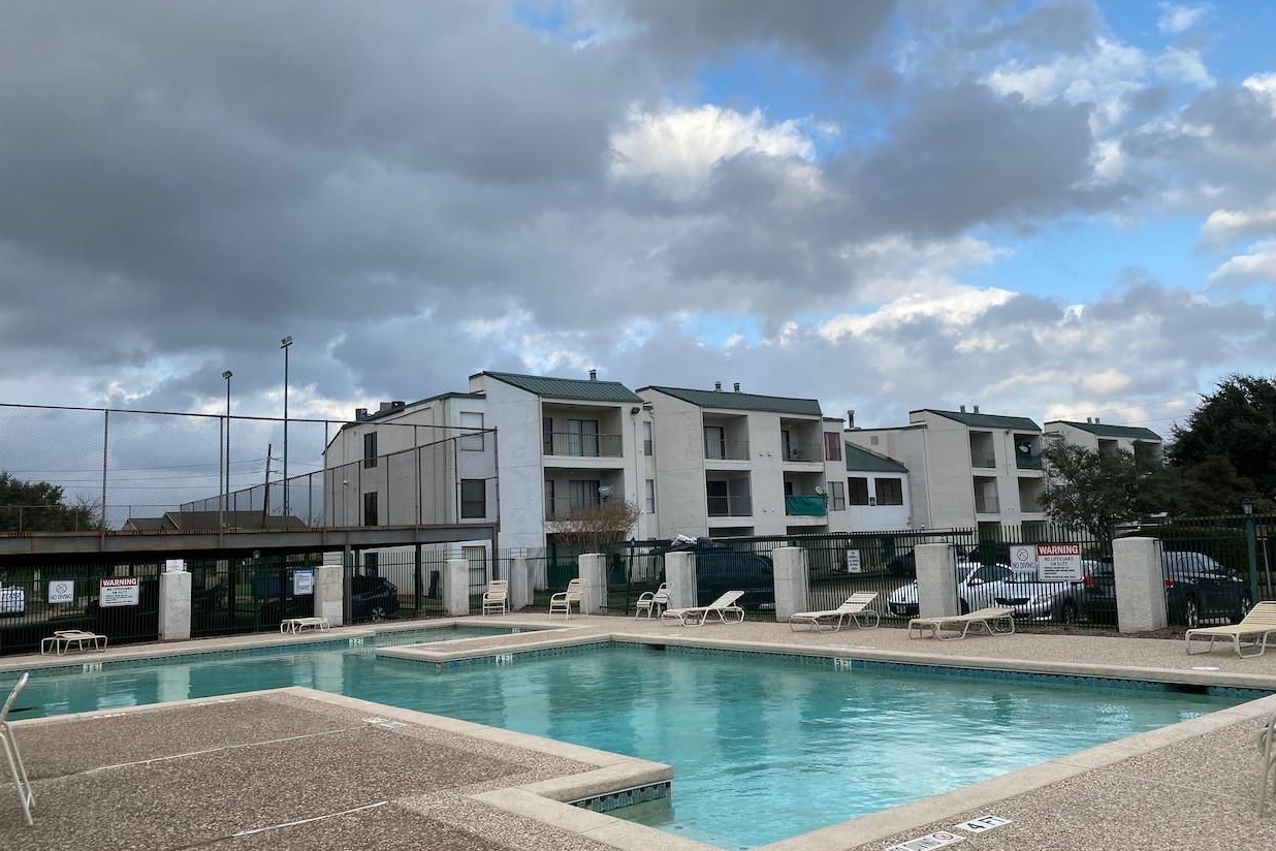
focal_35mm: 28
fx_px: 992
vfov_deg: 46.4
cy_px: 417
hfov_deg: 65.5
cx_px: 649
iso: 32
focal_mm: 4.25
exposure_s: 1/1316
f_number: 1.8
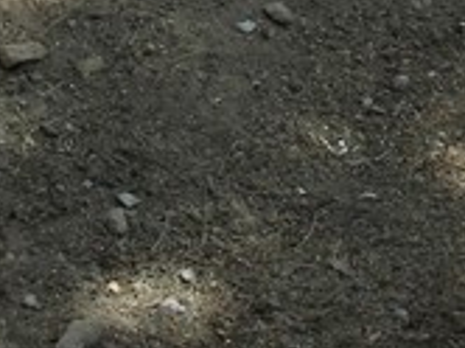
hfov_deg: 14.2
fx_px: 1865
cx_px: 179
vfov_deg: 10.6
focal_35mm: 139
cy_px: 45
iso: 50
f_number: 2.8
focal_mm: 6
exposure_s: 1/200
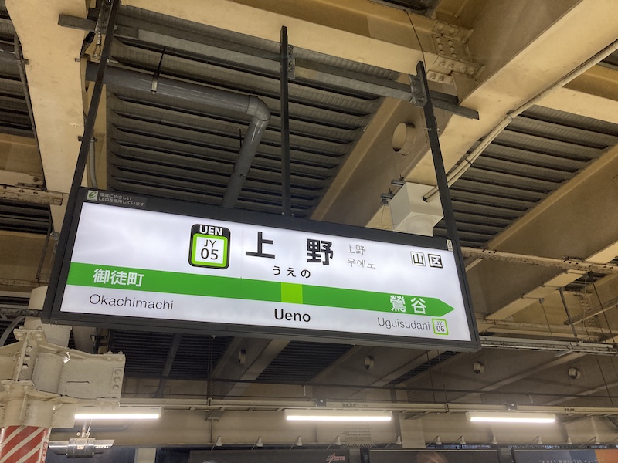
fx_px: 500
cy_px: 232
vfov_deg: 49.7
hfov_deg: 63.4
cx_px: 309
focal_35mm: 28
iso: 100
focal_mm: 3.99
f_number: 1.8
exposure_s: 1/60
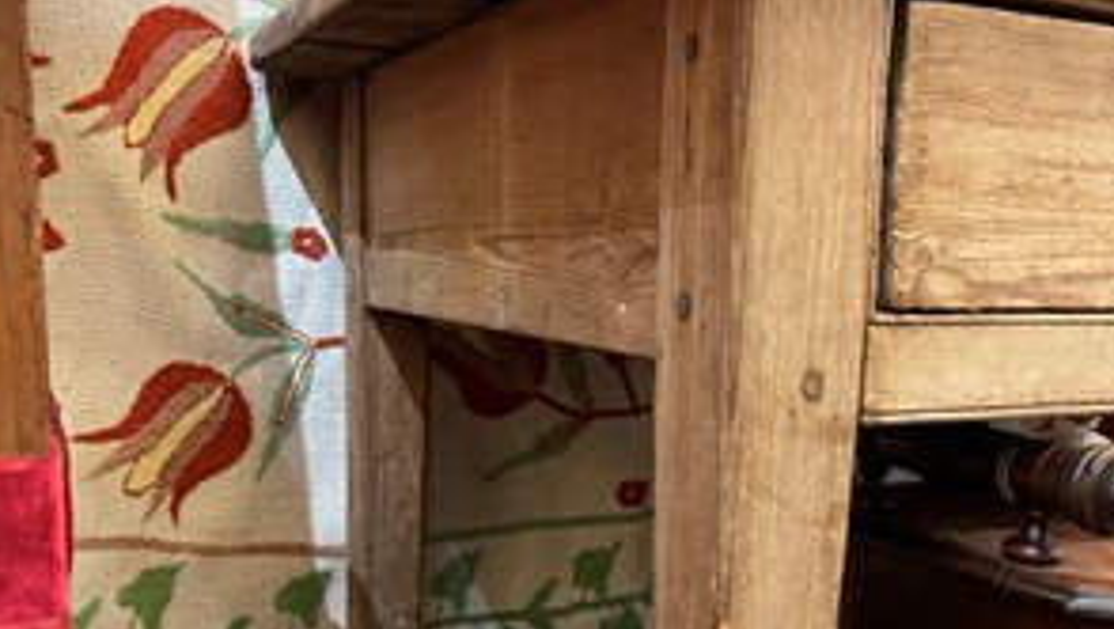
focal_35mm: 37
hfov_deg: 54.0
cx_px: 557
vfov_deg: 31.8
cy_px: 421
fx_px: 1094
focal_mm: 5.1
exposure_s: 1/25
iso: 640
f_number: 1.6
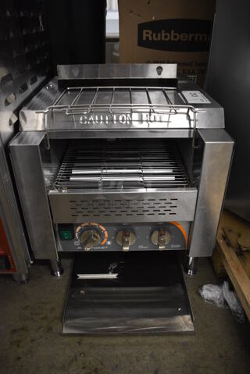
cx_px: 125
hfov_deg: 48.0
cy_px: 187
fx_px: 281
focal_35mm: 27
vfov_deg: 67.4
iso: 2500
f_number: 3.5
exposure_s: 1/125
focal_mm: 18
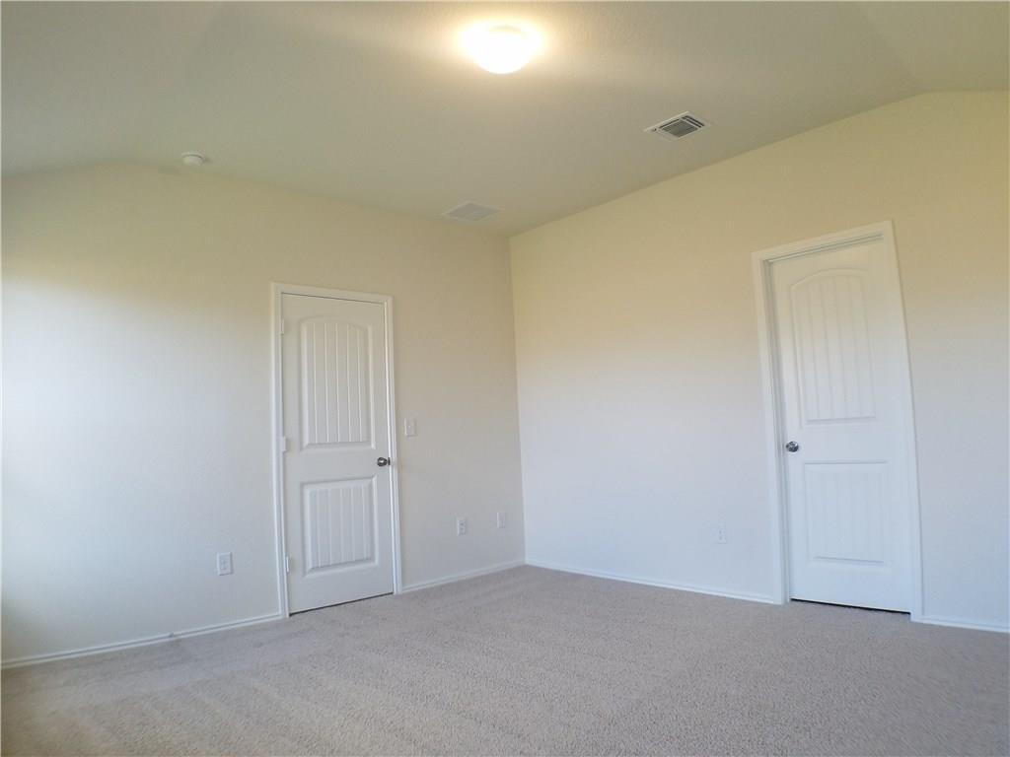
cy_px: 378
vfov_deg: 53.1
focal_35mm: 26
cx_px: 505
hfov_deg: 67.3
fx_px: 759
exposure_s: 1/60
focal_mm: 4.2
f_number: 1.7
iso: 80
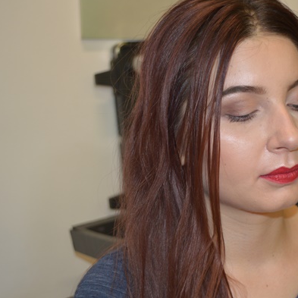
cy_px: 148
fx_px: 682
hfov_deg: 24.4
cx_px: 224
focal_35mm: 70
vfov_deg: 24.7
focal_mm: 36
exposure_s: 1/30
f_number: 4.8
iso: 400
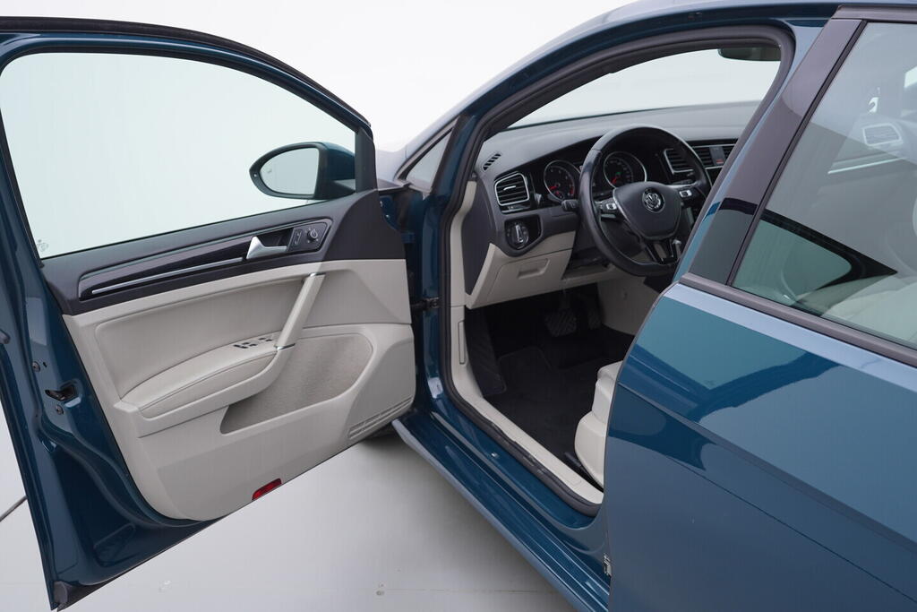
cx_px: 458
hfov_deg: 53.1
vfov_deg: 36.9
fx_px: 917
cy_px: 306
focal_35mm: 36
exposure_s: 1/50
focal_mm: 24
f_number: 3.2
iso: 125
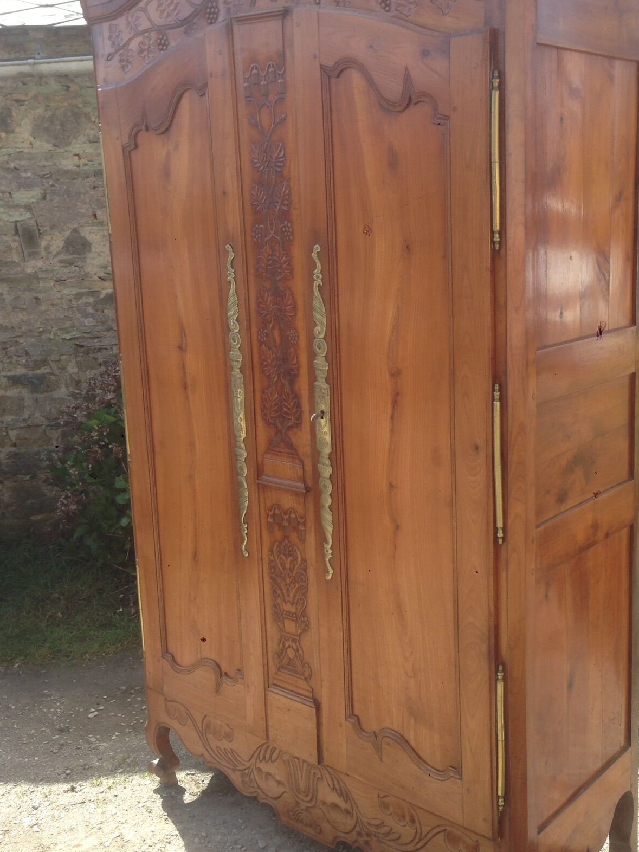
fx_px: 1058
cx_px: 384
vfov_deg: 43.8
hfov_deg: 33.5
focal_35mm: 43
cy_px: 396
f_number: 2.4
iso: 50
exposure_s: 1/398
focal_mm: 4.12
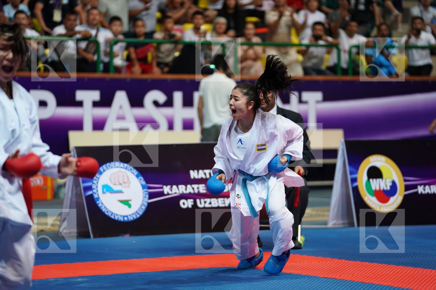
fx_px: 1865
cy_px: 145
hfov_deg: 13.3
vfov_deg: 8.9
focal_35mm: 154
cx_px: 218
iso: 2500
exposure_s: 1/500
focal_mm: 154
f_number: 2.8
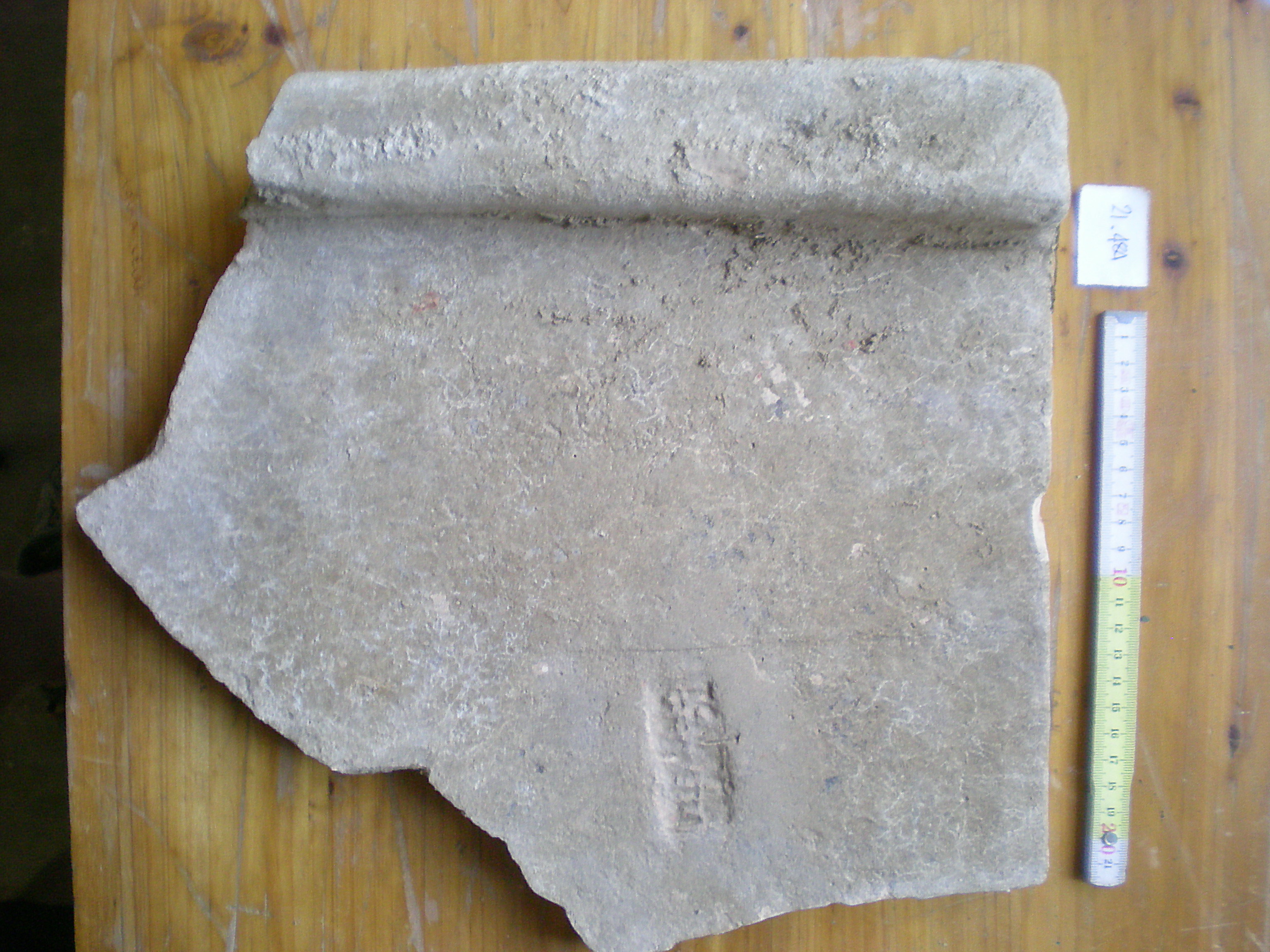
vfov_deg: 37.7
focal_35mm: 38
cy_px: 476
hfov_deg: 49.0
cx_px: 635
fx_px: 1394
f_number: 3.1
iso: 200
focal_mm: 6.3
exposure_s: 1/8.2
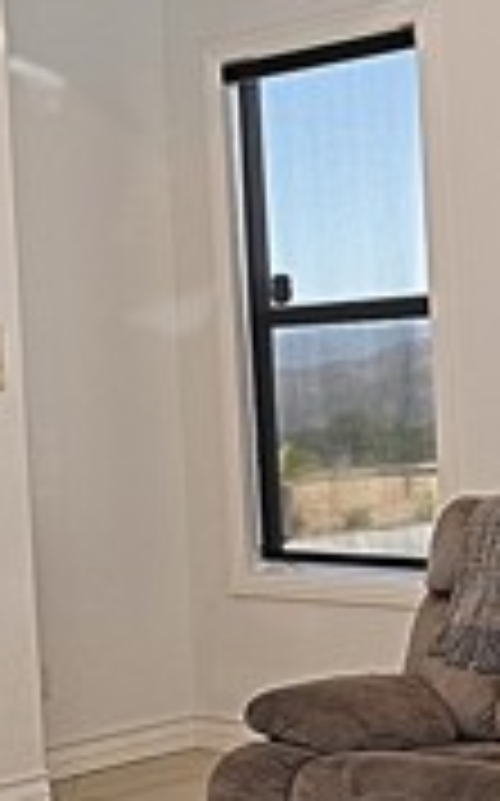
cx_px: 153
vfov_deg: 23.6
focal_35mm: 88
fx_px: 1922
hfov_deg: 14.8
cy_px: 448
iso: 500
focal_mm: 24
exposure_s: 1/160
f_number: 4
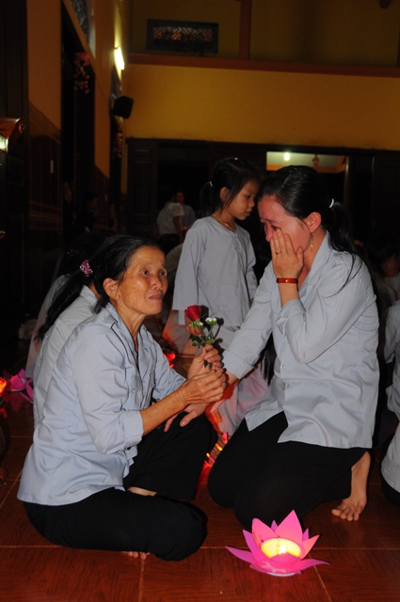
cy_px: 301
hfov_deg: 36.8
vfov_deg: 53.2
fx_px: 602
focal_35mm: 36
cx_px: 200
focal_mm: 24
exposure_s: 1/60
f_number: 3.8
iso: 640
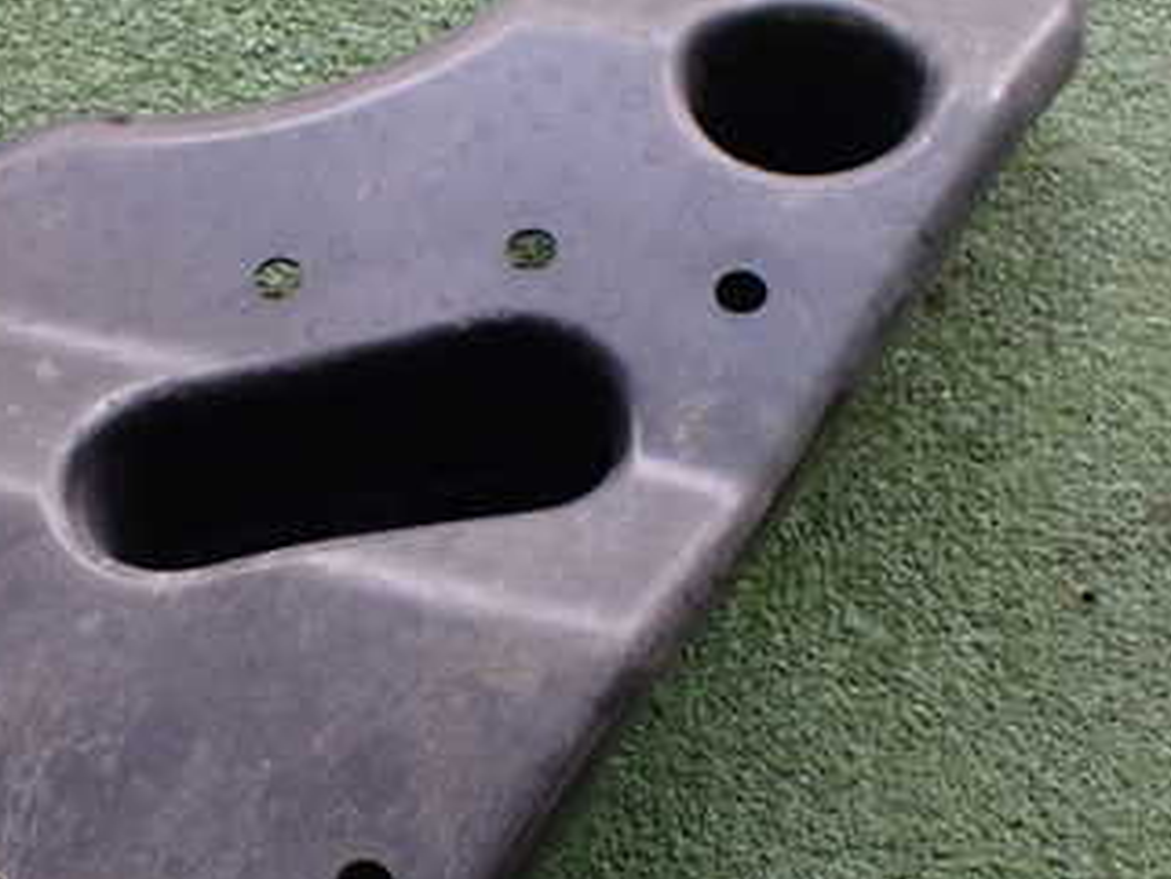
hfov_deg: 33.6
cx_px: 285
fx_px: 1895
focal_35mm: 56
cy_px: 496
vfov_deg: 26.1
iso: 800
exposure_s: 1/125
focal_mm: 5.4
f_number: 2.3
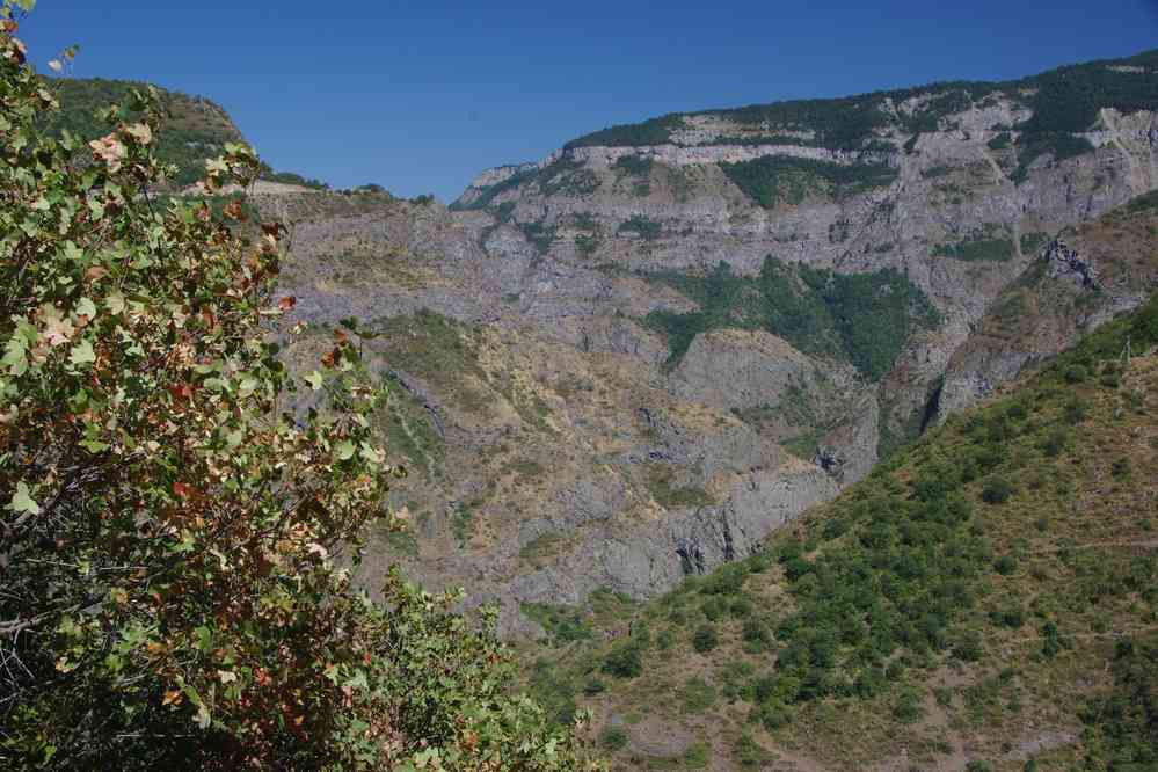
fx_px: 1383
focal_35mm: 43
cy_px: 386
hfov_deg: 45.4
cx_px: 579
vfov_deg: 31.2
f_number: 11
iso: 200
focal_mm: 29.4
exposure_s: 1/80
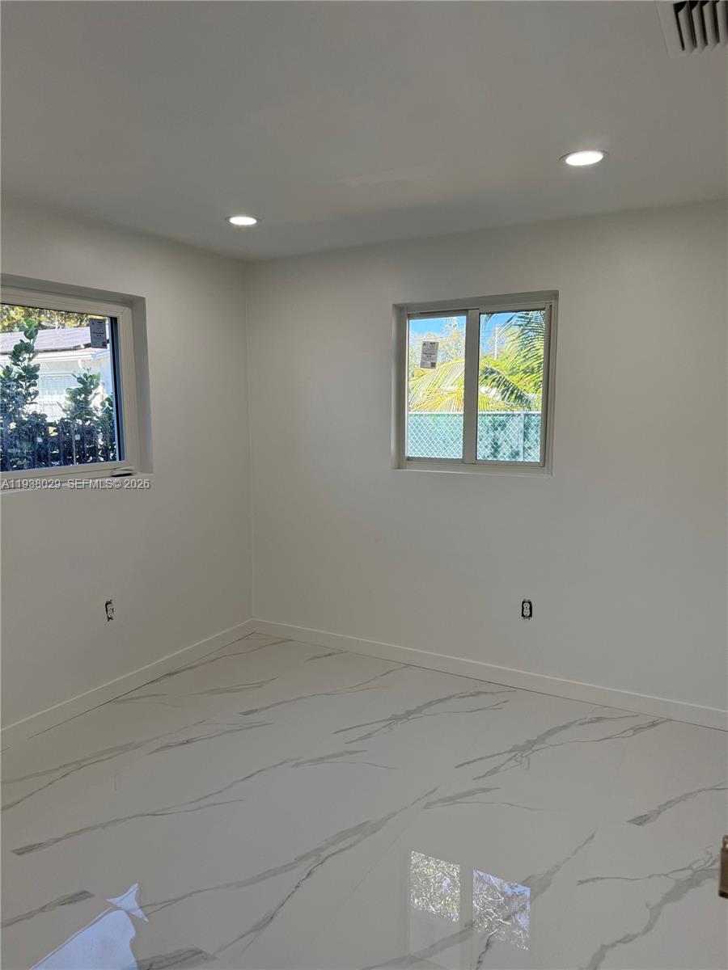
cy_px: 485
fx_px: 673
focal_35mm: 24
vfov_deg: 71.6
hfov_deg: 56.8
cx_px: 364
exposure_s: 1/353
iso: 100
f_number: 1.78
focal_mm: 6.76
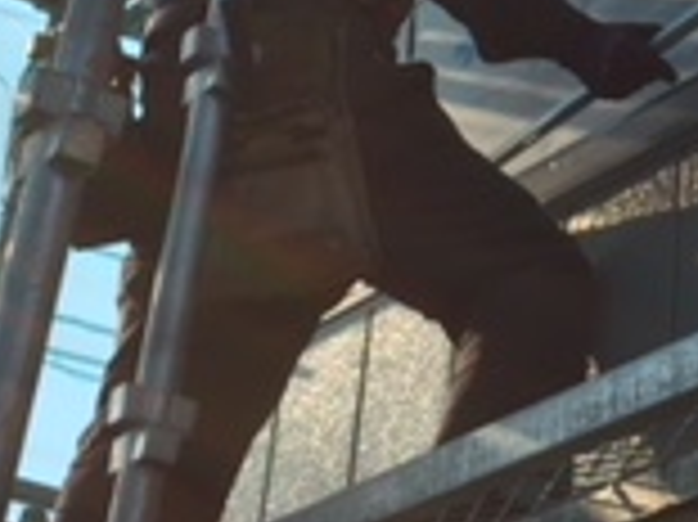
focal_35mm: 120
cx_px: 721
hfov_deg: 16.1
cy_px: -225
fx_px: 2418
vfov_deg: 11.9
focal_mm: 4.15
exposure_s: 1/1130
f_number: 2.2
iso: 32
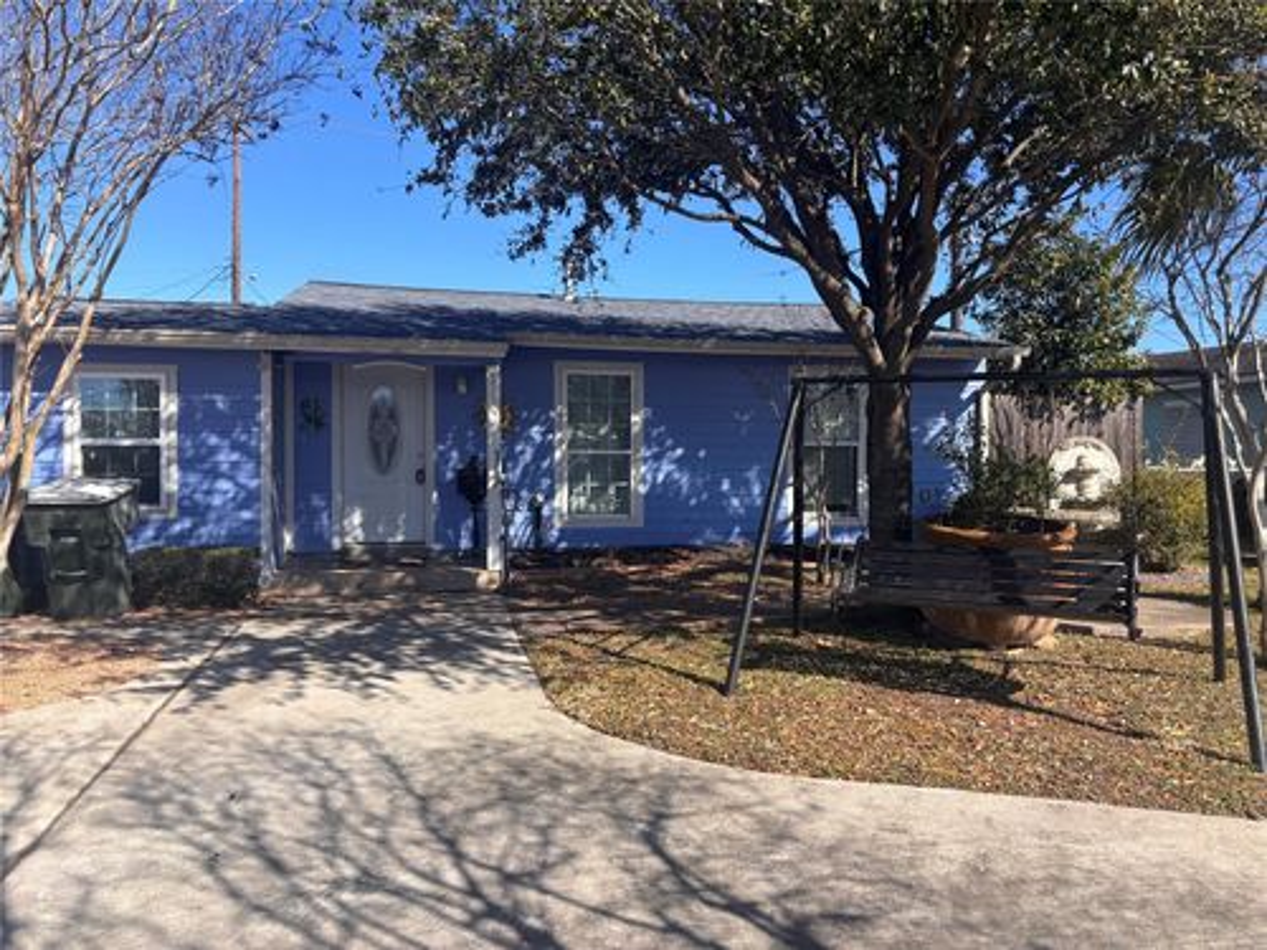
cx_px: 634
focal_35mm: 26
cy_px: 475
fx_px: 952
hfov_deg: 67.3
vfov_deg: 53.1
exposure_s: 1/2105
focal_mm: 5.96
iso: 50
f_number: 1.6
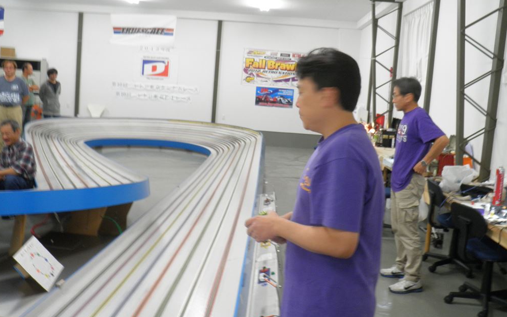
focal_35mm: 37
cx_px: 254
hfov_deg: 52.8
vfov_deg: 34.4
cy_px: 142
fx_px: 511
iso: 200
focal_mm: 6.1
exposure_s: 1/13
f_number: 3.5
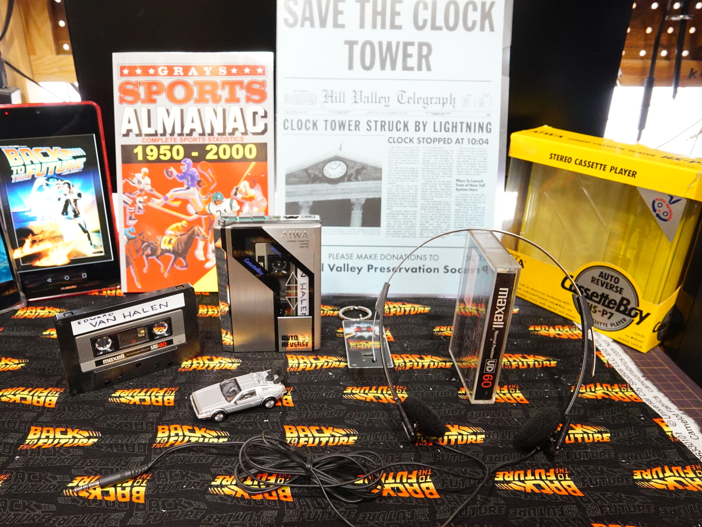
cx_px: 319
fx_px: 527
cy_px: 264
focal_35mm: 26
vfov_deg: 53.1
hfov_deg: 67.2
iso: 6400
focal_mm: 24
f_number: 9
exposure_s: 1/30
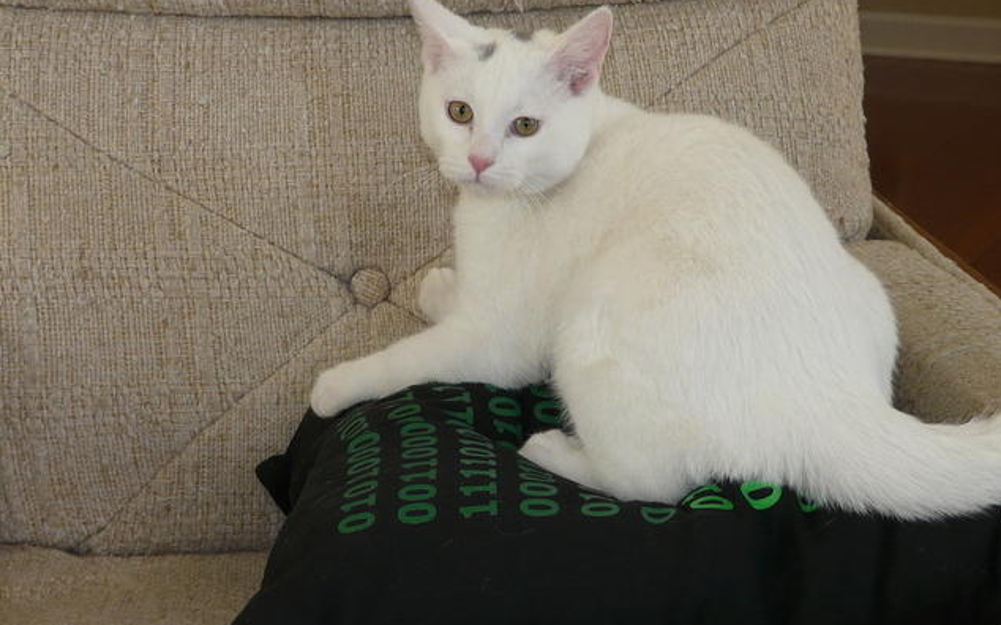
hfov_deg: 27.1
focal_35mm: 76
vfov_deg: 17.1
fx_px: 2073
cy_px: 283
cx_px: 504
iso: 100
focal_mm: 9.2
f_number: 3.2
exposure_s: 1/50
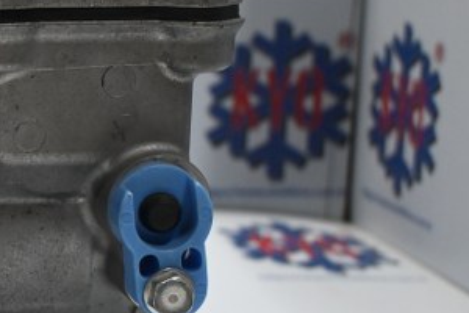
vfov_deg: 14.0
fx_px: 1277
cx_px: -152
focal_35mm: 98
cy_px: 157
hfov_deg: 19.2
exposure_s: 1/125
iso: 1100
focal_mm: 24.5
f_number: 4.2
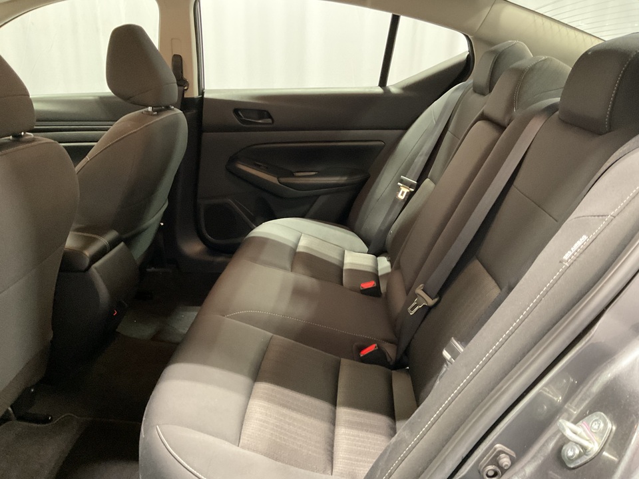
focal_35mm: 29
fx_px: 535
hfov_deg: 61.7
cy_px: 240
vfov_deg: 48.2
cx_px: 320
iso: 400
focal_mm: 3
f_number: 1.8
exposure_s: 1/30
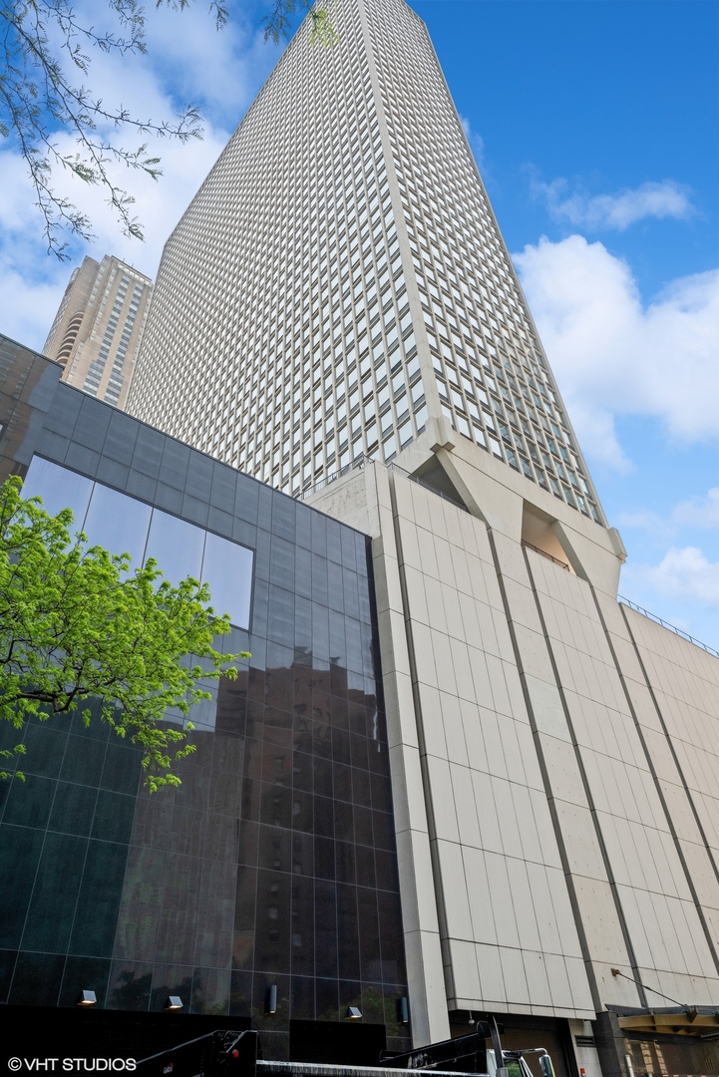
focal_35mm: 24
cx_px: 360
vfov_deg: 73.7
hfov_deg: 53.2
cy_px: 538
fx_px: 718
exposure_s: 1/320
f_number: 8
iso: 500
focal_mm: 24
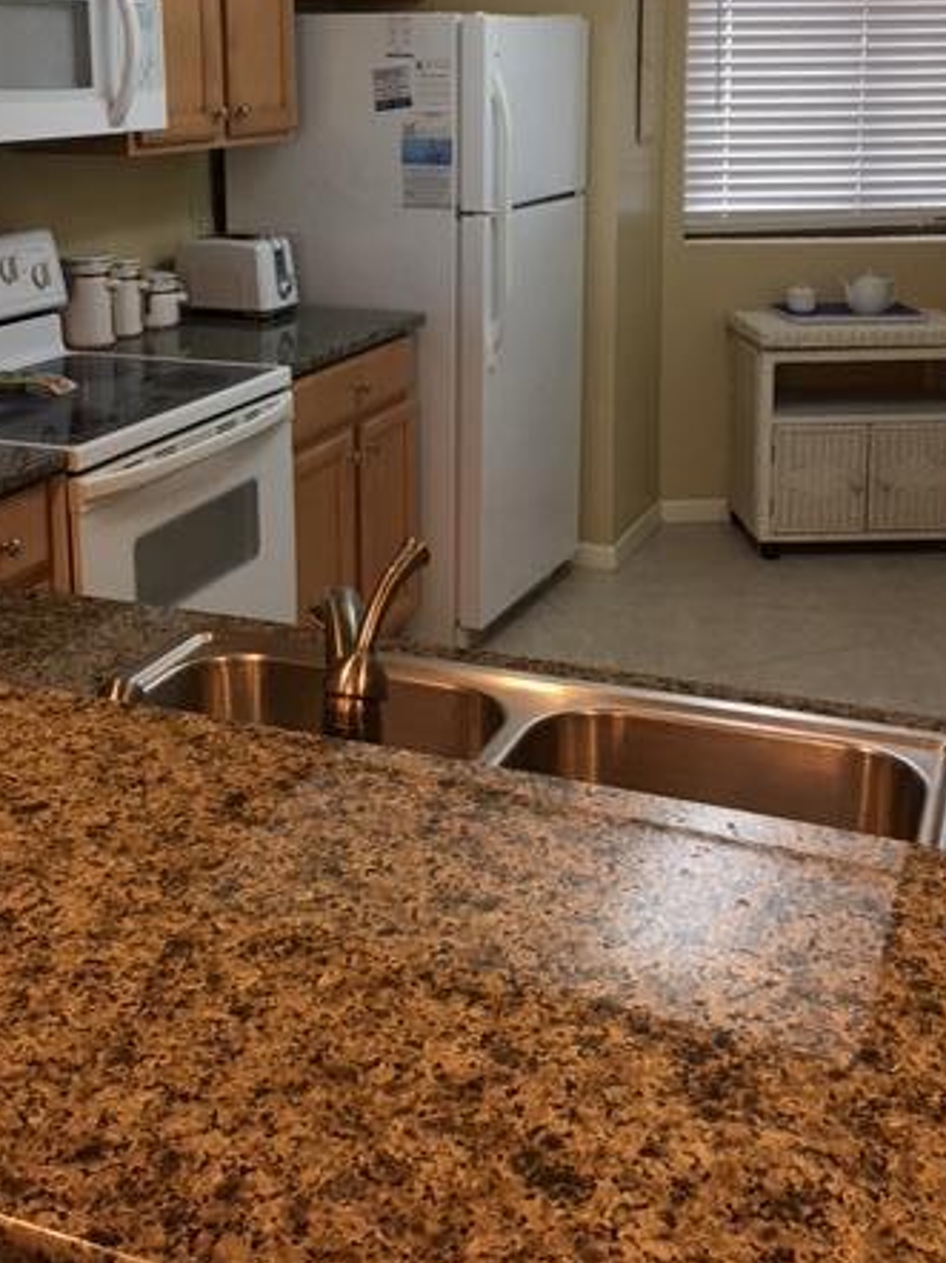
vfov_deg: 43.9
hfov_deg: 34.3
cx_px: 437
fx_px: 1532
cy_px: 377
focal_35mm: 42
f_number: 2.2
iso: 40
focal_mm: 4.15
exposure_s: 1/15
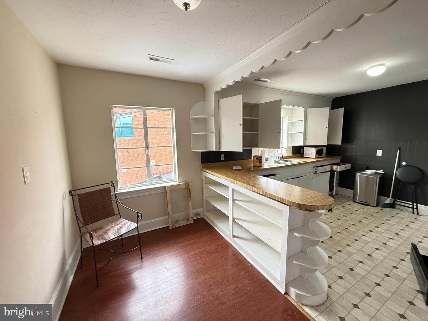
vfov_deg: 85.7
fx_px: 173
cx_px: 214
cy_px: 160
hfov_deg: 102.1
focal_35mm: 14
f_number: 2.2
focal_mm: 2.22
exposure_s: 1/60
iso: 320
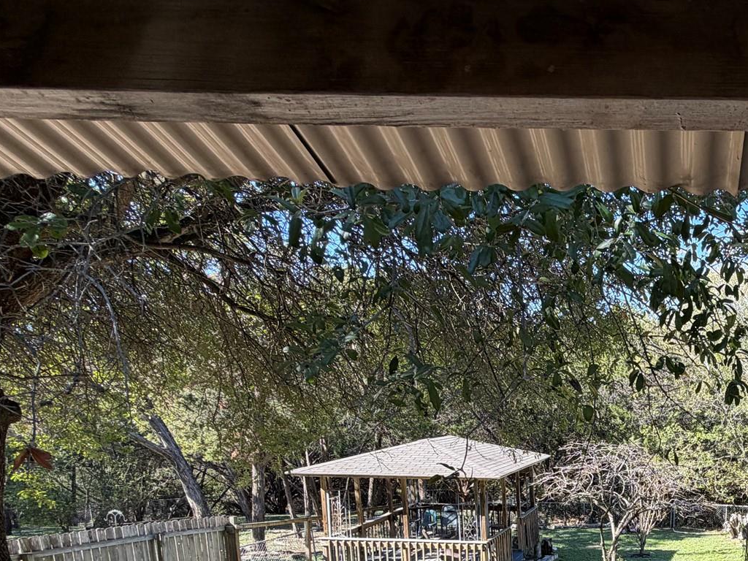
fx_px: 605
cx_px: 663
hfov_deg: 55.6
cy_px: 503
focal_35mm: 28
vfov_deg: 45.2
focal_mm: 2.22
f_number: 2.2
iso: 40
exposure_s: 1/216
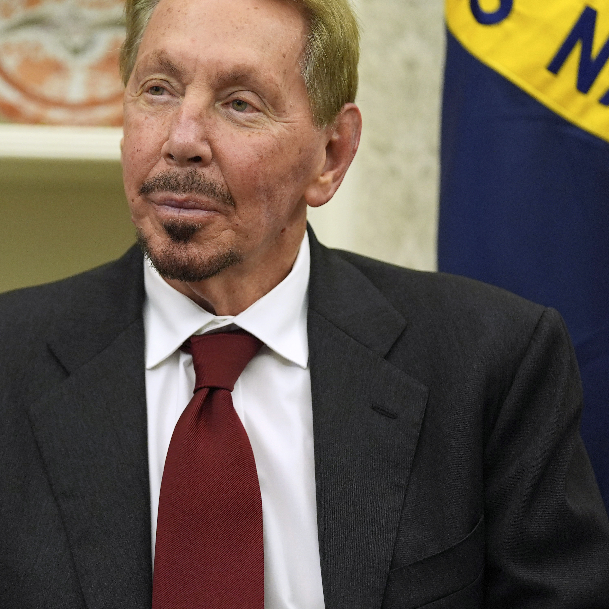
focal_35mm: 281
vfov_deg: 6.2
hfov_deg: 6.2
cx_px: 217
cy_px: 303
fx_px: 5593
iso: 2000
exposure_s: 1/500
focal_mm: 164
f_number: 2.8
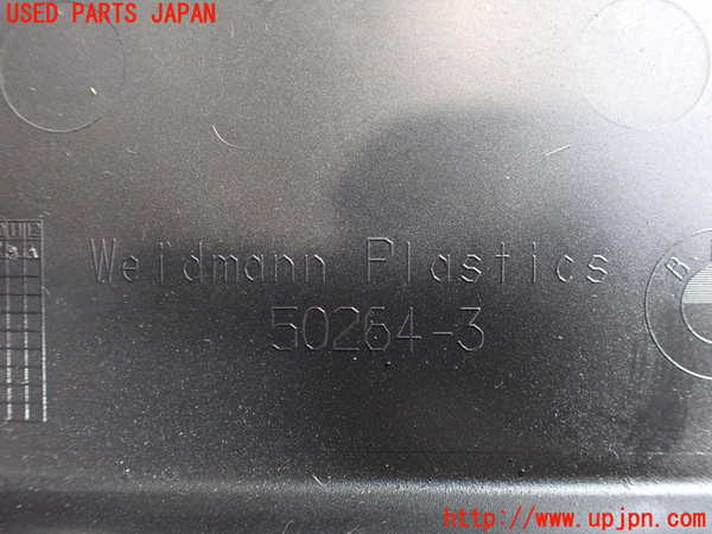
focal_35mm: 30
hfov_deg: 60.0
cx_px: 356
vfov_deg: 46.8
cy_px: 267
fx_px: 617
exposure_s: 1/40
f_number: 2.3
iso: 800
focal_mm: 5.4
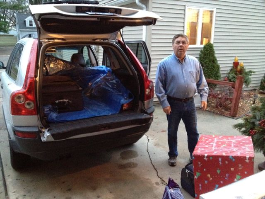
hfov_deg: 52.6
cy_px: 100
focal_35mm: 35
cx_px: 132
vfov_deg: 40.7
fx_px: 268
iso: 800
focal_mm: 4.28
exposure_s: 1/15
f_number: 2.4
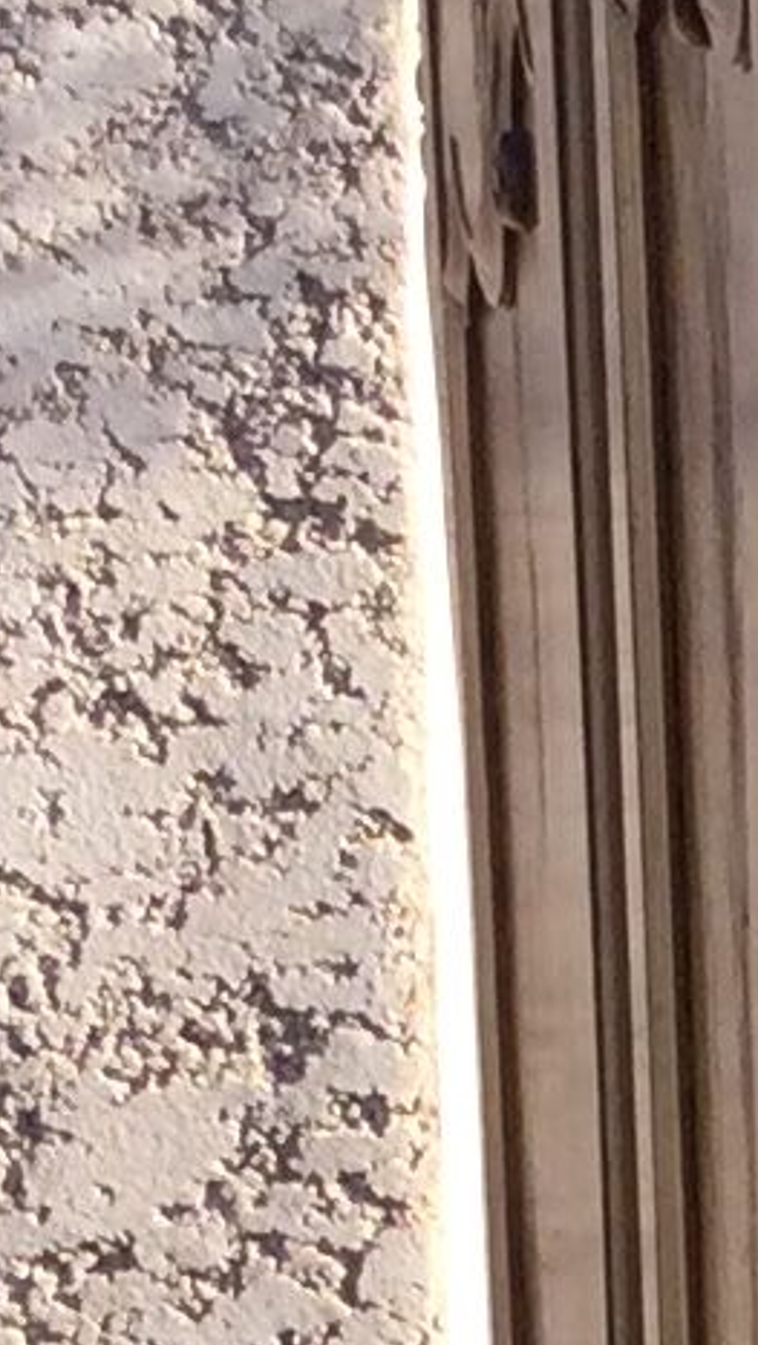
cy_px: 2198
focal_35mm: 236
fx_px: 8425
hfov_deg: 5.0
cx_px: 2017
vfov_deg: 8.8
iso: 25
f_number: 2.4
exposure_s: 1/539
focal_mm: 3.3
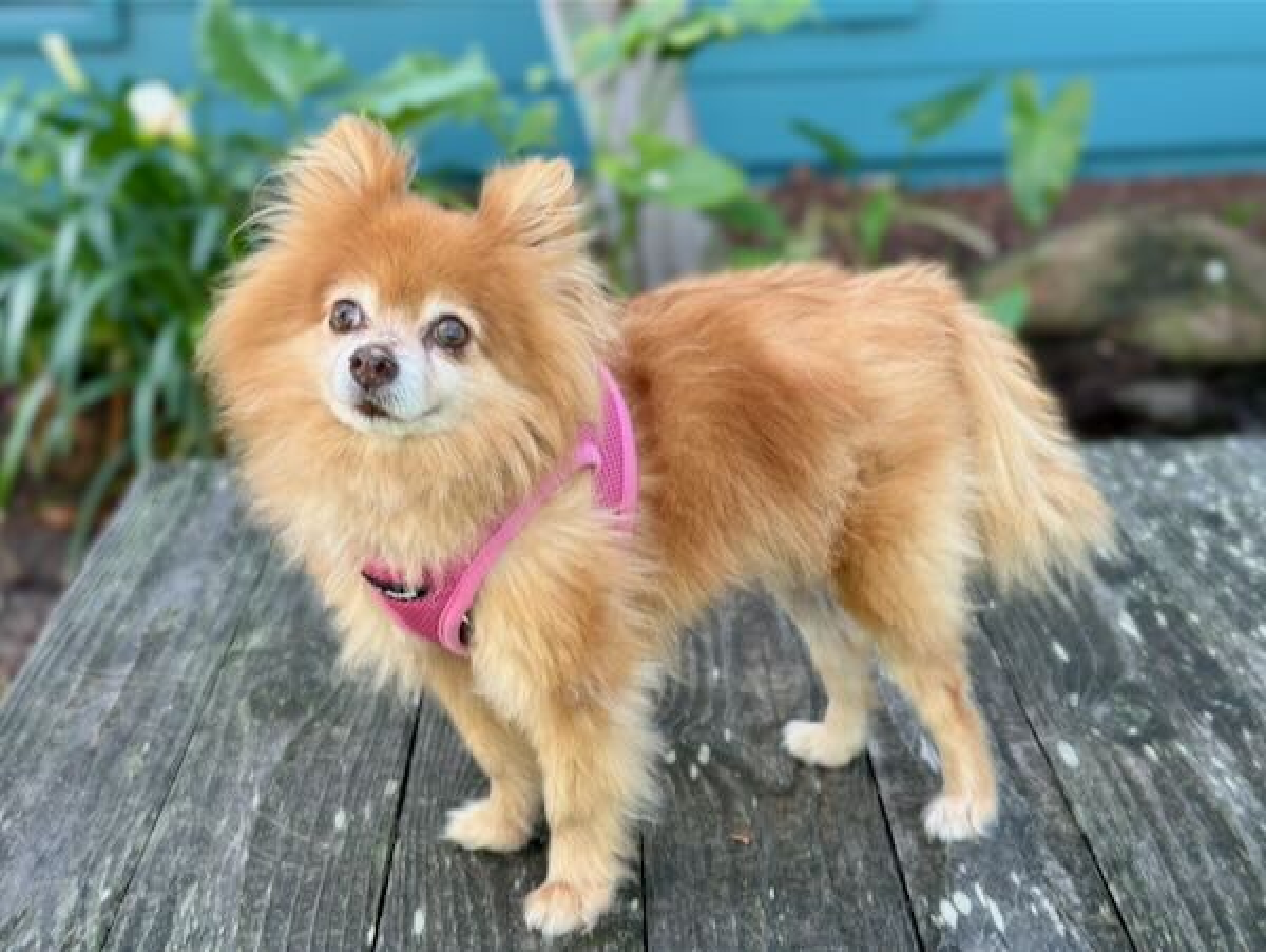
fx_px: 1757
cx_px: 633
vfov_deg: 30.3
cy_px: 476
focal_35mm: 48
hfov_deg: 39.6
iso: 80
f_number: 1.78
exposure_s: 1/236
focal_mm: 6.86
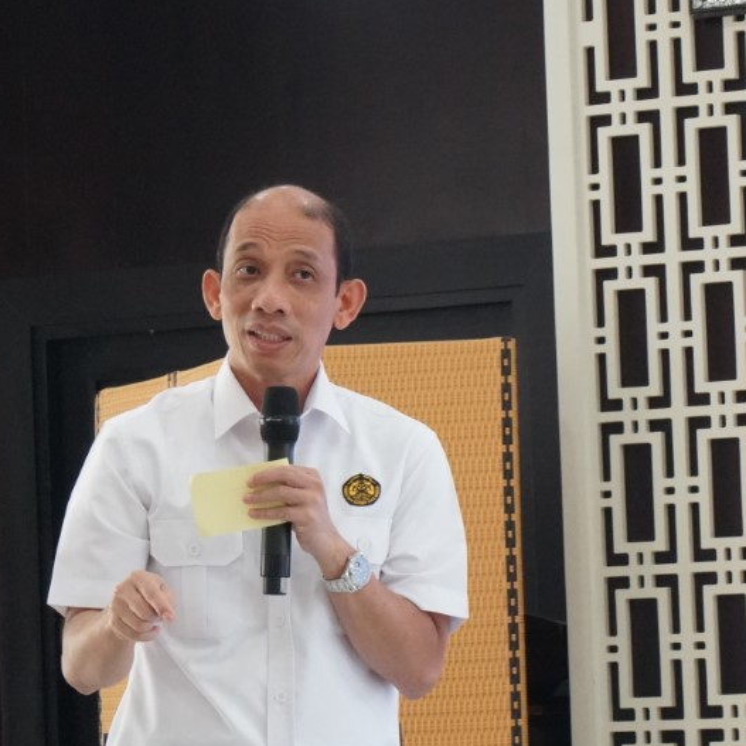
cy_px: 423
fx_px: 4754
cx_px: 463
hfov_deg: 9.0
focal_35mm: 195
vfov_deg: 9.0
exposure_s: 1/50
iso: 5000
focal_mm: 70
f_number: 13
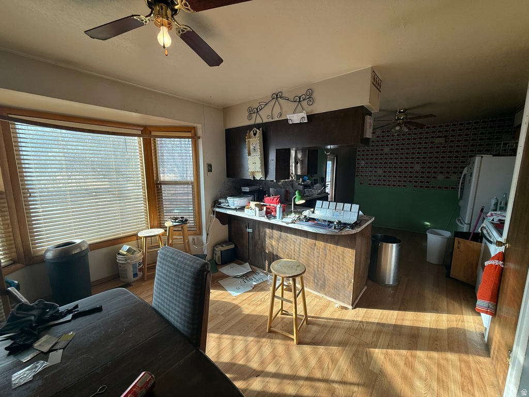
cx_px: 264
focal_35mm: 14
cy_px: 198
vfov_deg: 85.7
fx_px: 214
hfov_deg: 102.1
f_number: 2.2
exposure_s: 1/176
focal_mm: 2.22
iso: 50
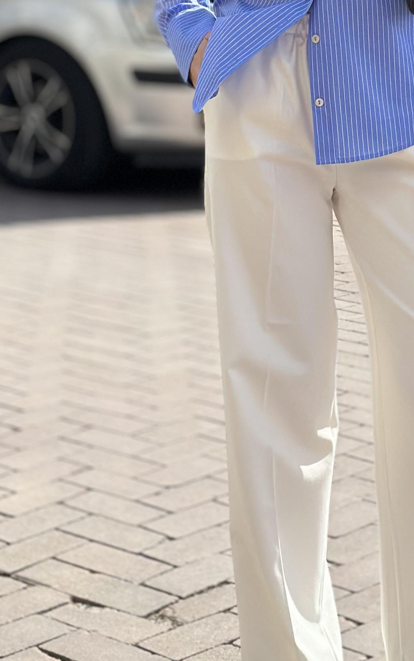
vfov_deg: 16.9
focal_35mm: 121
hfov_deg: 10.8
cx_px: 319
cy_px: 13
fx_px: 2183
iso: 100
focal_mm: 6.86
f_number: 1.78
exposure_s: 1/5263
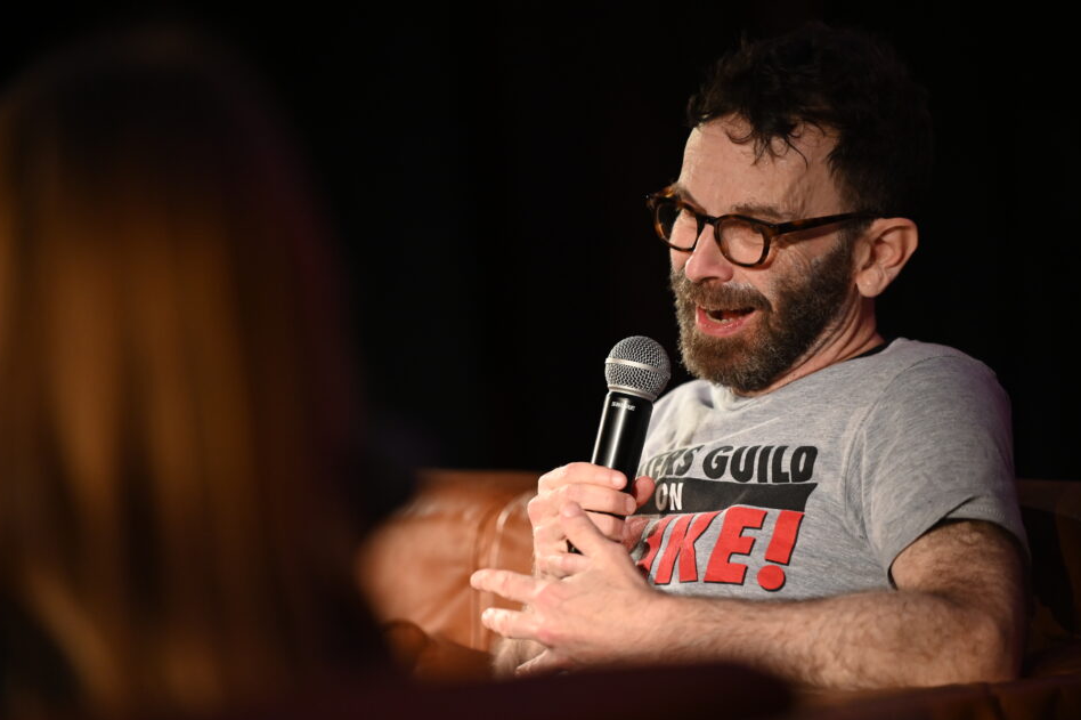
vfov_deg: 7.3
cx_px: 531
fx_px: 5672
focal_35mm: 189
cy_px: 379
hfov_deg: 10.9
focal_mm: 175
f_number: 2.8
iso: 1600
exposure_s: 1/200
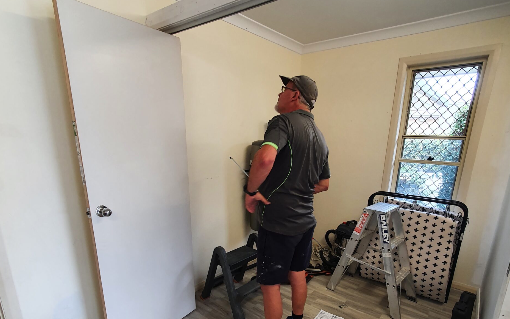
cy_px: 213
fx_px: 264
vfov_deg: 60.7
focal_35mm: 19
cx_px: 253
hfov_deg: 88.0
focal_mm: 1.8
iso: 125
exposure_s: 1/50
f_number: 2.2
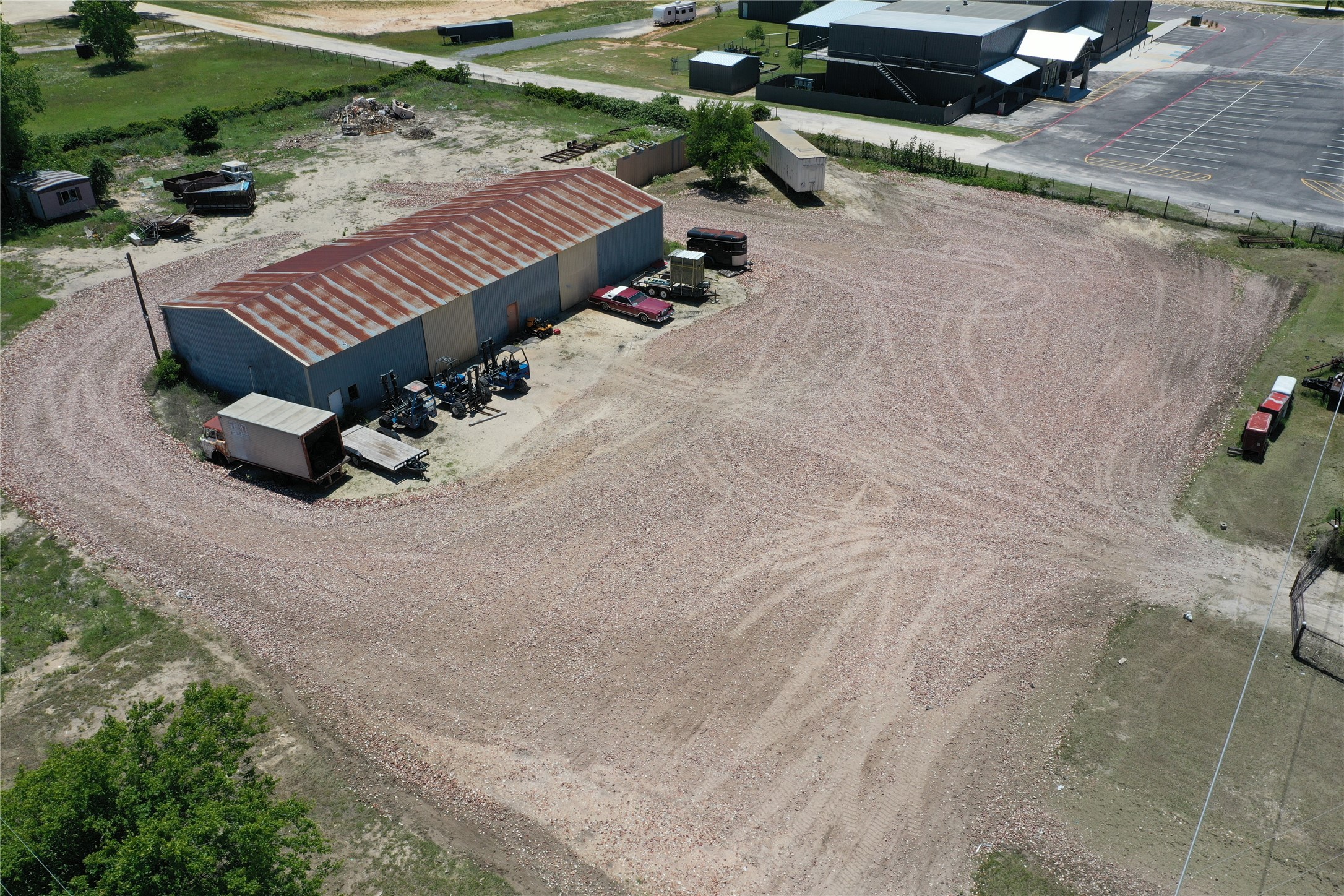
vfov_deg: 46.4
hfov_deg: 65.5
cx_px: 672
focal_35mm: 28
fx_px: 1045
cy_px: 448
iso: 100
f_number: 6.3
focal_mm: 10.26
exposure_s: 1/640
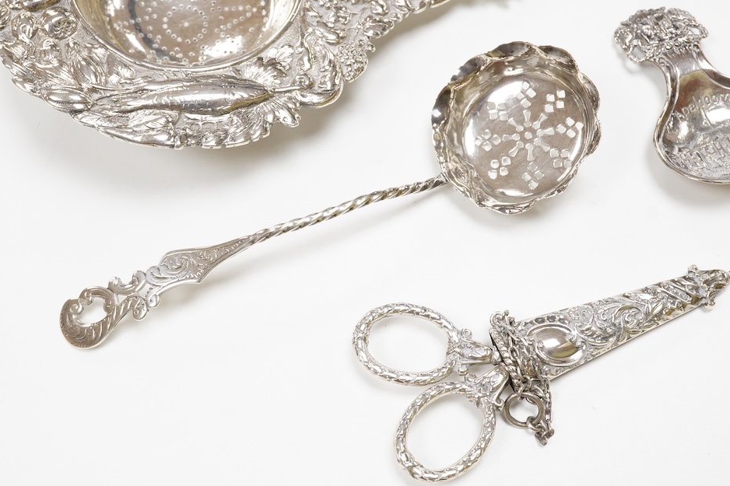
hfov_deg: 36.9
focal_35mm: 54
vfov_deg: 25.0
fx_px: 1095
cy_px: 206
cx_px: 340
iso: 2500
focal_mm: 30
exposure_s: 1/100
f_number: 14
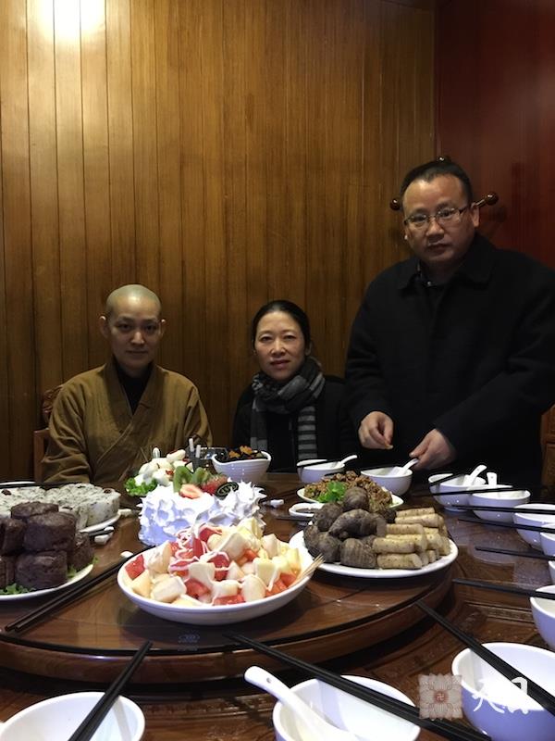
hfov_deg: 48.2
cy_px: 370
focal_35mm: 29
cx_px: 278
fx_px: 620
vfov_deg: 61.7
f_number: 2.2
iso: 125
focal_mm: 4.15
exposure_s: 1/4
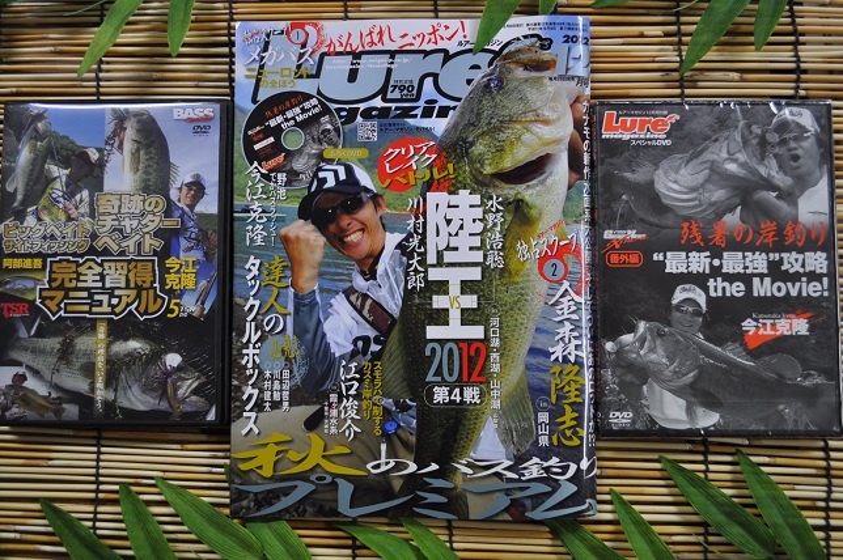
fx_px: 772
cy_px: 280
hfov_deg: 57.3
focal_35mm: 33
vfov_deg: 39.9
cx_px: 422
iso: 720
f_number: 4
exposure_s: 1/60
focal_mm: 22
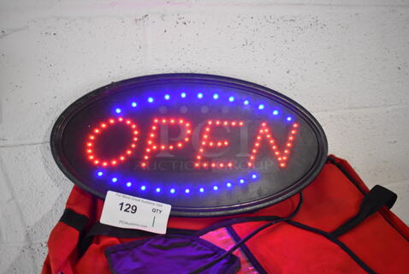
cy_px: 137
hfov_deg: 57.2
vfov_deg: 40.1
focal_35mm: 33
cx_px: 204
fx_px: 375
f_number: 3.8
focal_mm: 22
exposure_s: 1/125
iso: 2200
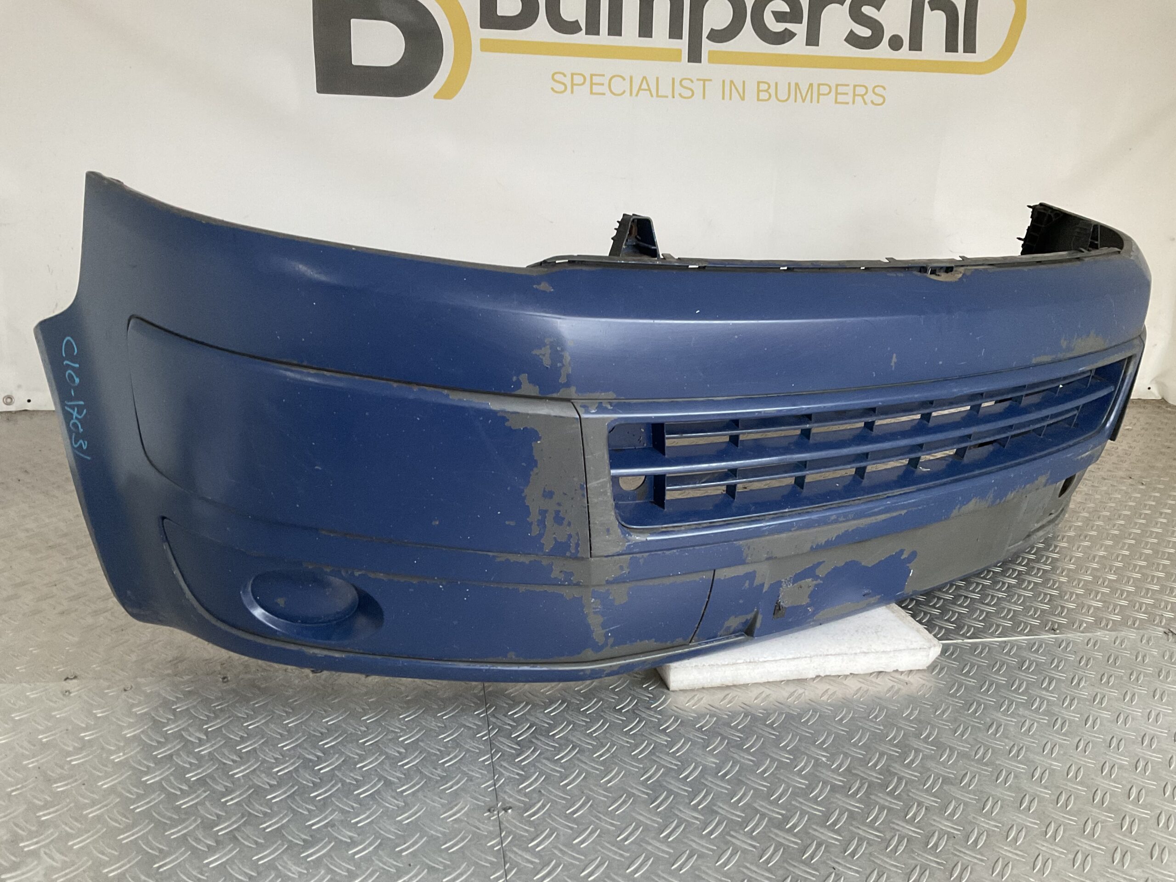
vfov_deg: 48.2
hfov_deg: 61.7
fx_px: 985
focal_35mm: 29
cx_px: 588
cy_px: 441
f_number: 1.8
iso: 250
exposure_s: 1/60
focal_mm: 3
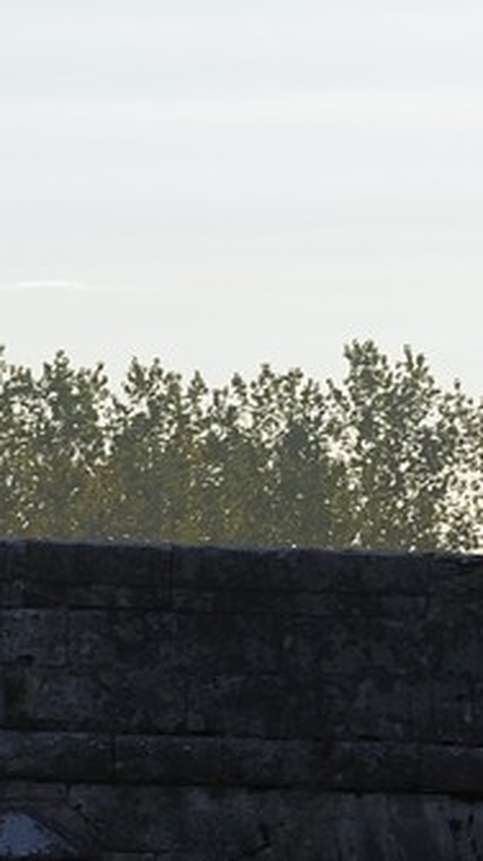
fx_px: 9808
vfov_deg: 5.0
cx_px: -1179
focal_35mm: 430
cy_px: 1157
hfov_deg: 2.8
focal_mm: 86
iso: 200
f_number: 7.1
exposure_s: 1/320
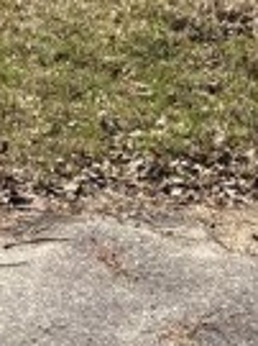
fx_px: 1473
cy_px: -343
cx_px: 313
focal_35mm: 148
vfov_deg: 11.9
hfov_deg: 9.9
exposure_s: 1/3021
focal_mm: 5.96
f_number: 1.6
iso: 50
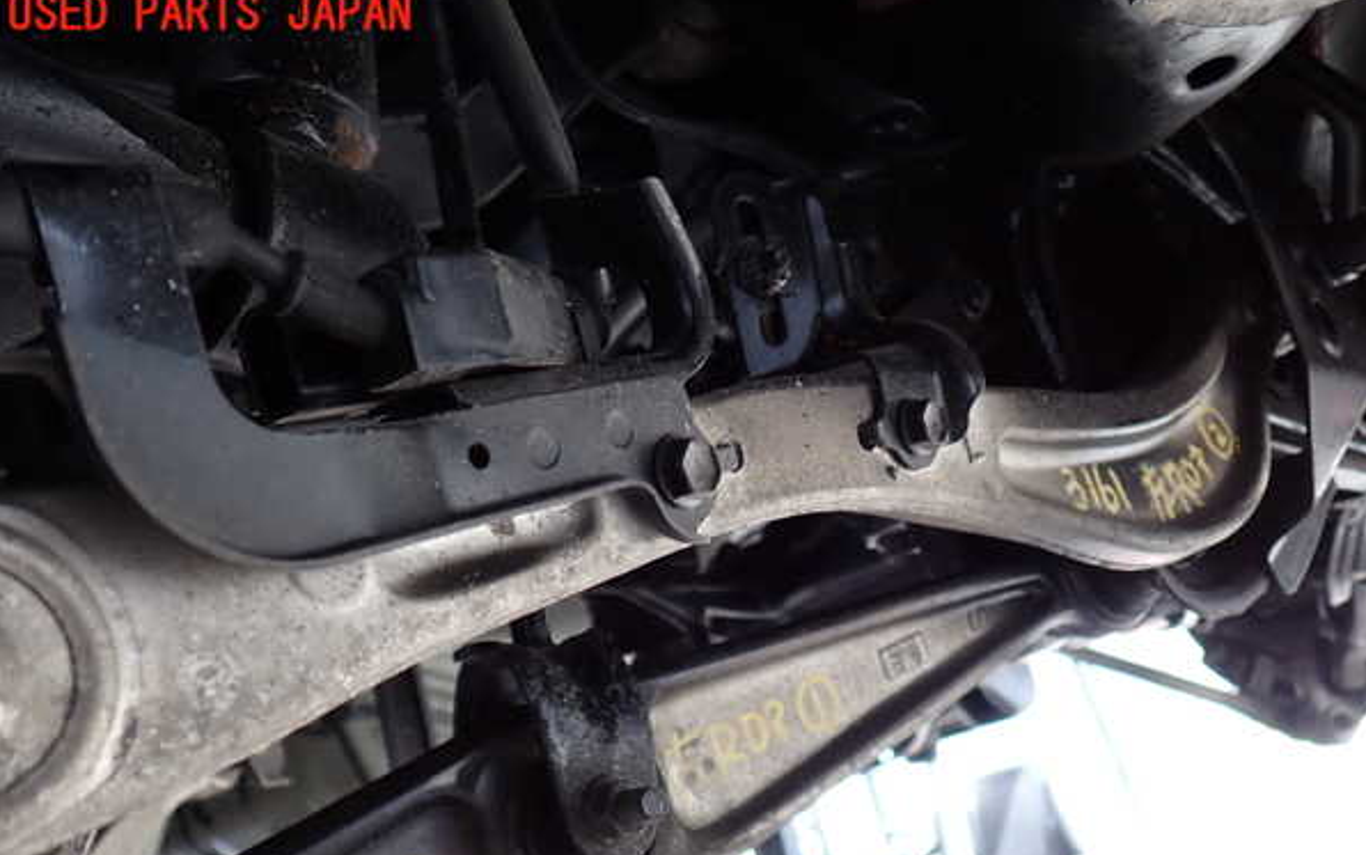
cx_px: 683
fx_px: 1192
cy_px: 502
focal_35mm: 32
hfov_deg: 59.6
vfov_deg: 39.3
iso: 100
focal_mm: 5.4
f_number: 2.3
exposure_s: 1/60
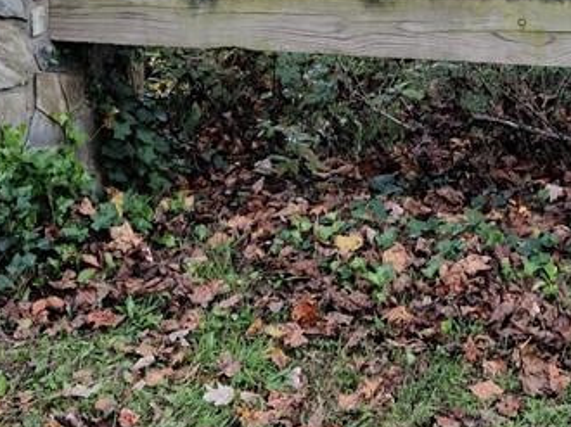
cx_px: 448
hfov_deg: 22.3
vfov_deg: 15.7
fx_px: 1434
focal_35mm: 87
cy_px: -192
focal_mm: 5.9
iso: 64
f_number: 2
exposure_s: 1/59
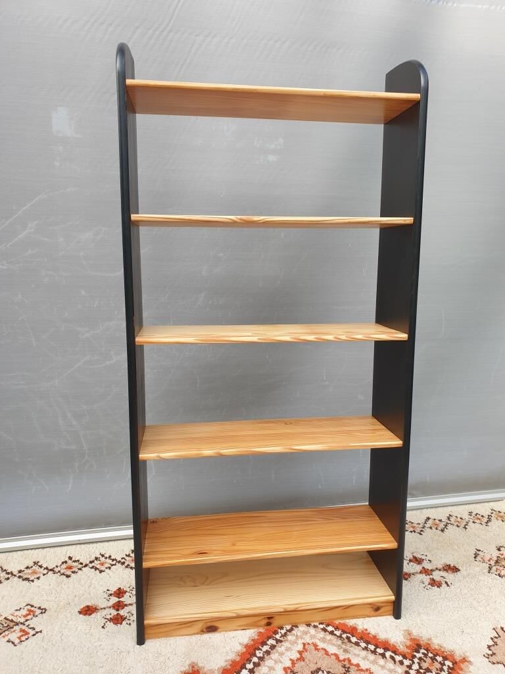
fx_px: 506
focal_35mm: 26
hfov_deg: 53.1
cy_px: 337
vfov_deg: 67.3
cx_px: 252
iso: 50
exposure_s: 1/107
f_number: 2.4
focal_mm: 4.3
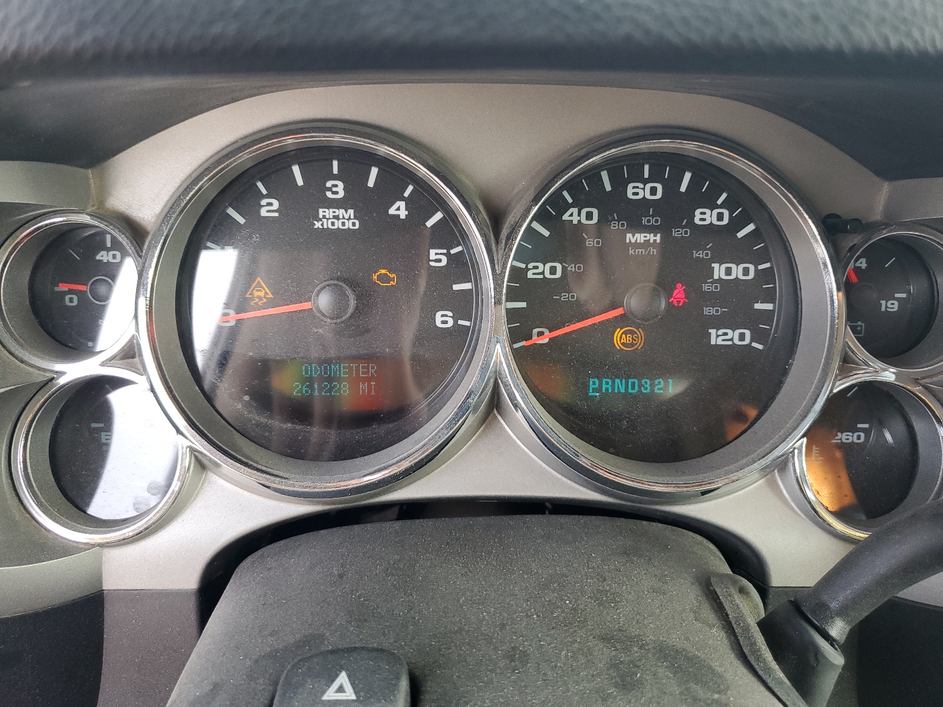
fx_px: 708
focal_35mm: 26
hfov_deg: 67.3
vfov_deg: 53.1
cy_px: 354
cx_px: 472
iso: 85
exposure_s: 1/120
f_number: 1.5
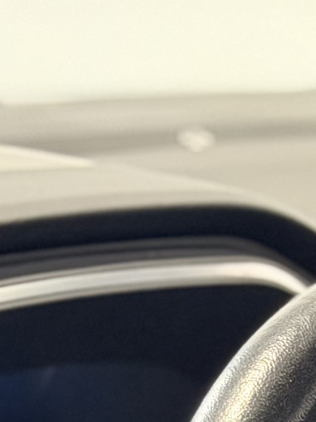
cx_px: 623
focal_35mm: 283
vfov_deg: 6.7
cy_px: 958
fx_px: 3445
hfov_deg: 5.2
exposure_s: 1/40
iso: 400
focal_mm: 6.76
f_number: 1.78
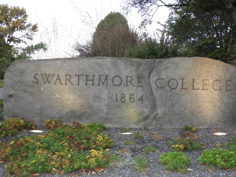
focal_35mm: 40
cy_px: 88
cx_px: 118
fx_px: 273
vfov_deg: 36.0
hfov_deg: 46.8
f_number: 3.8
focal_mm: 7.2
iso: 160
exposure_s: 1/30
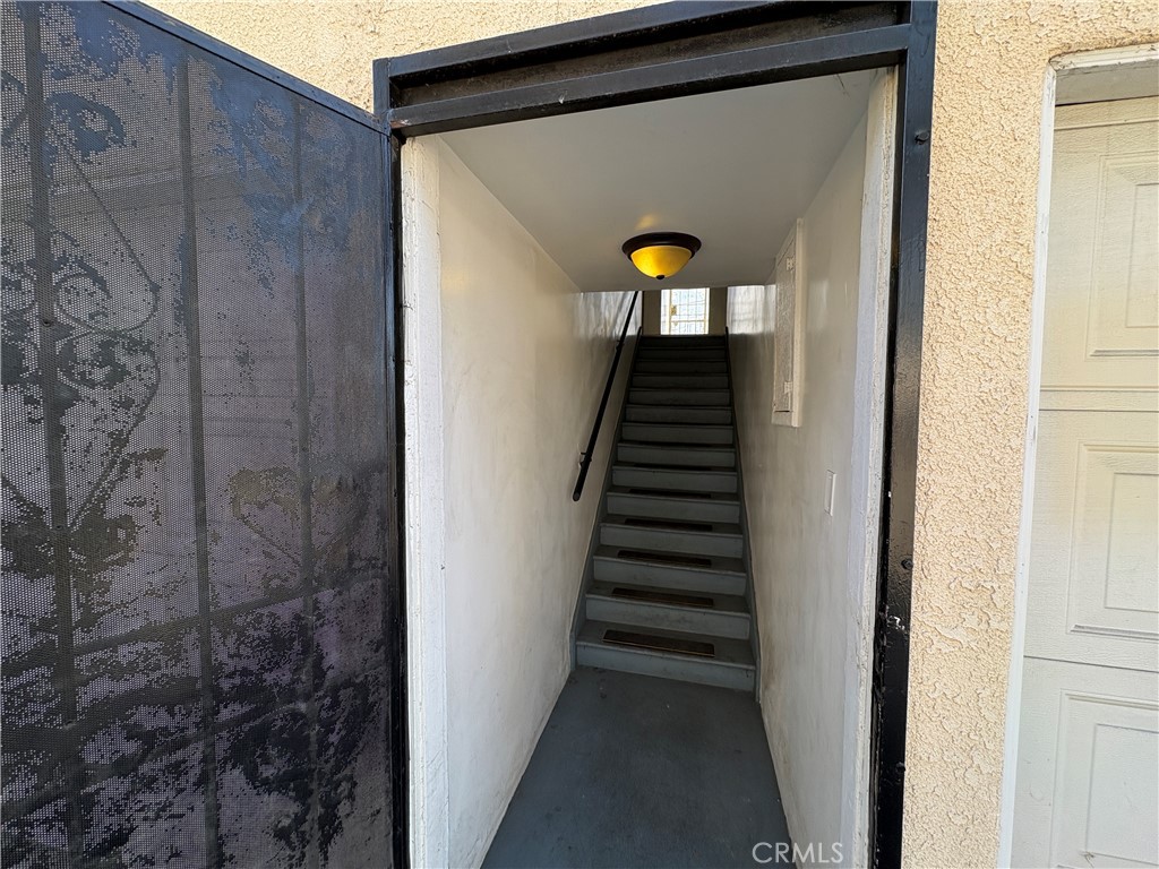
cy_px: 434
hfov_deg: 102.1
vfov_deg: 85.7
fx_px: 469
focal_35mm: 14
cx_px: 580
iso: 64
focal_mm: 2.22
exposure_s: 1/163
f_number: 2.2
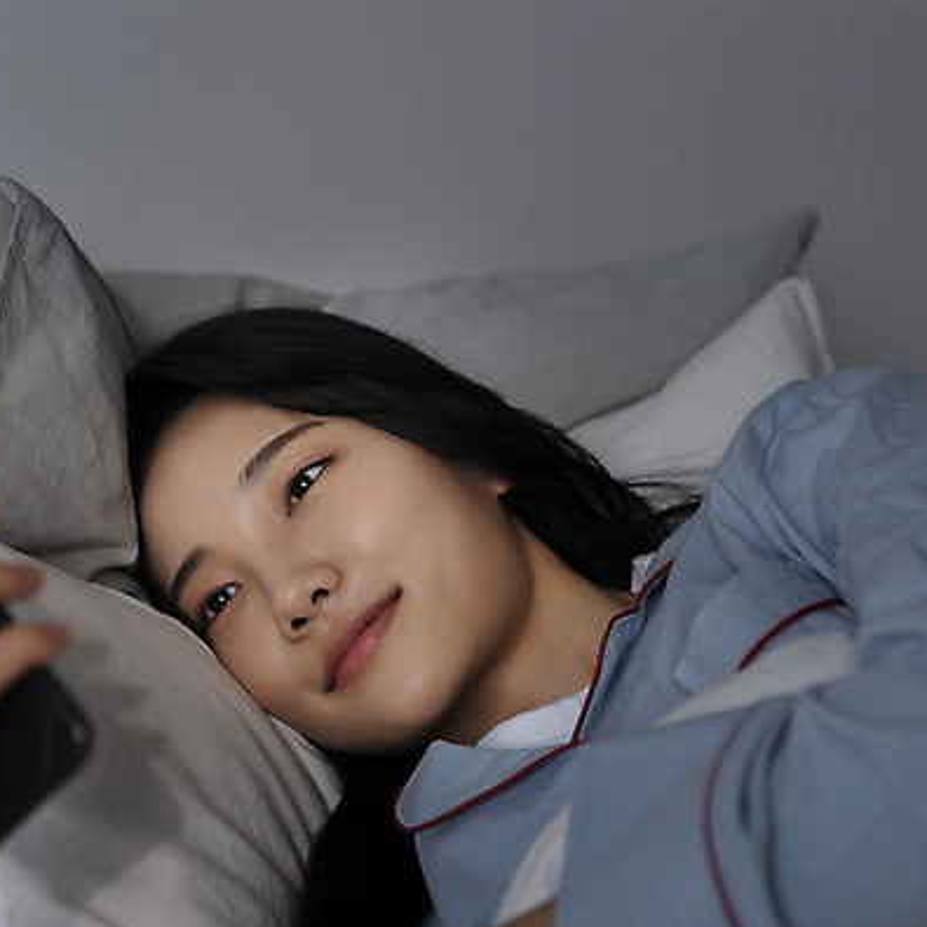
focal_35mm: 71
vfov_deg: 24.3
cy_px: 467
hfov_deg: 24.3
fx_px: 2151
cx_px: 412
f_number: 3.5
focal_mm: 55
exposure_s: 1/80
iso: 200
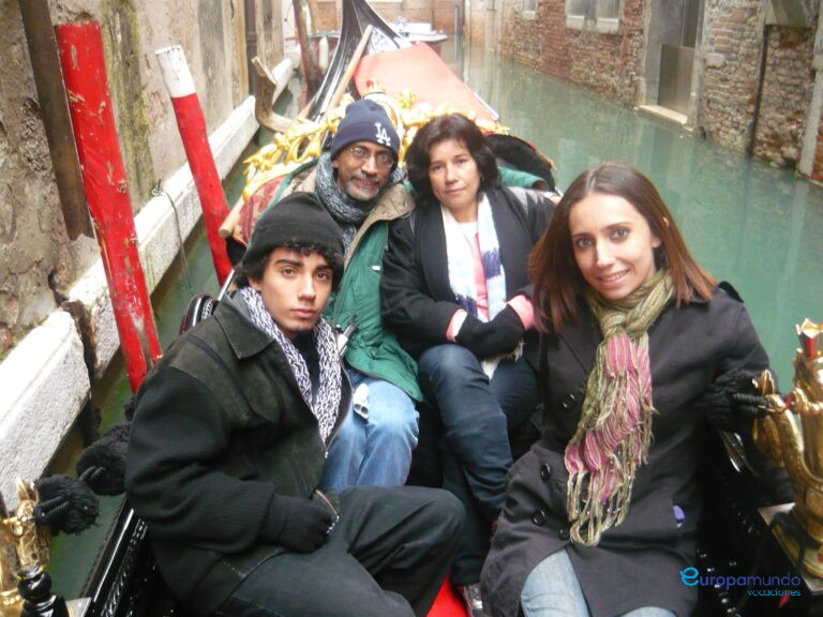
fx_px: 785
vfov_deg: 42.9
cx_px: 412
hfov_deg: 55.4
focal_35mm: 33
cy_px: 308
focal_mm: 5.5
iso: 320
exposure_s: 1/30
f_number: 2.8
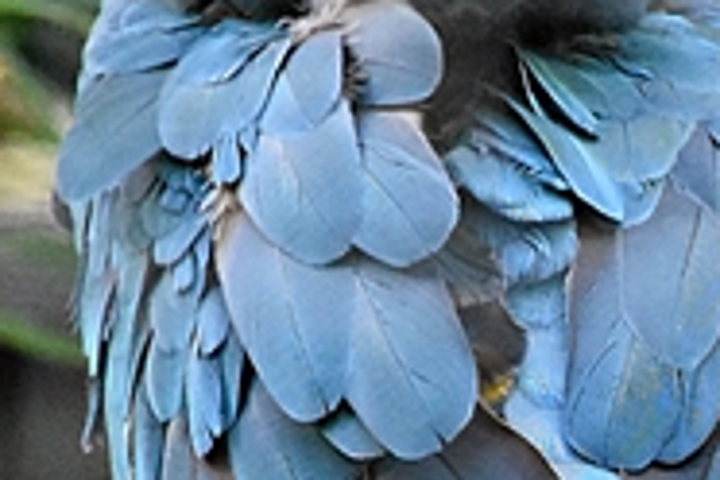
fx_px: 23178
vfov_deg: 1.2
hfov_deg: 1.8
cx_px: 886
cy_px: 614
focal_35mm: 1159
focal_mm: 140
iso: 5600
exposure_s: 1/500
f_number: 5.6
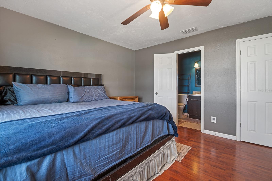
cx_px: 136
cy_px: 90
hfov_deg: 100.4
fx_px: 113
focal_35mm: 15
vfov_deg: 77.3
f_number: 7.1
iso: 100
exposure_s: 1.6
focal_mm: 10
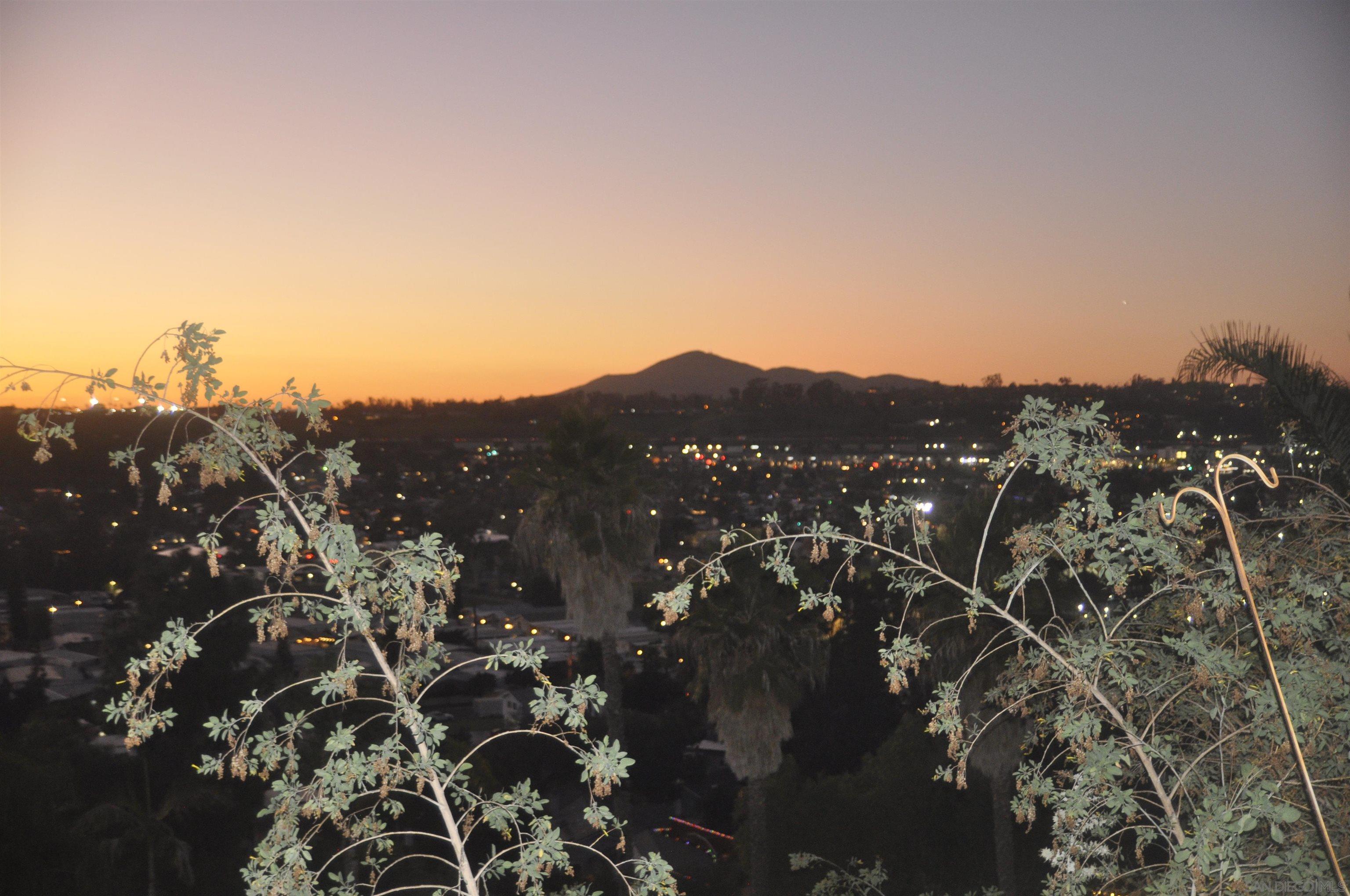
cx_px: 675
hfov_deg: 38.9
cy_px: 448
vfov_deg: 26.4
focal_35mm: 51
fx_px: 1910
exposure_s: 1/60
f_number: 2.8
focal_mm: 34
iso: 800
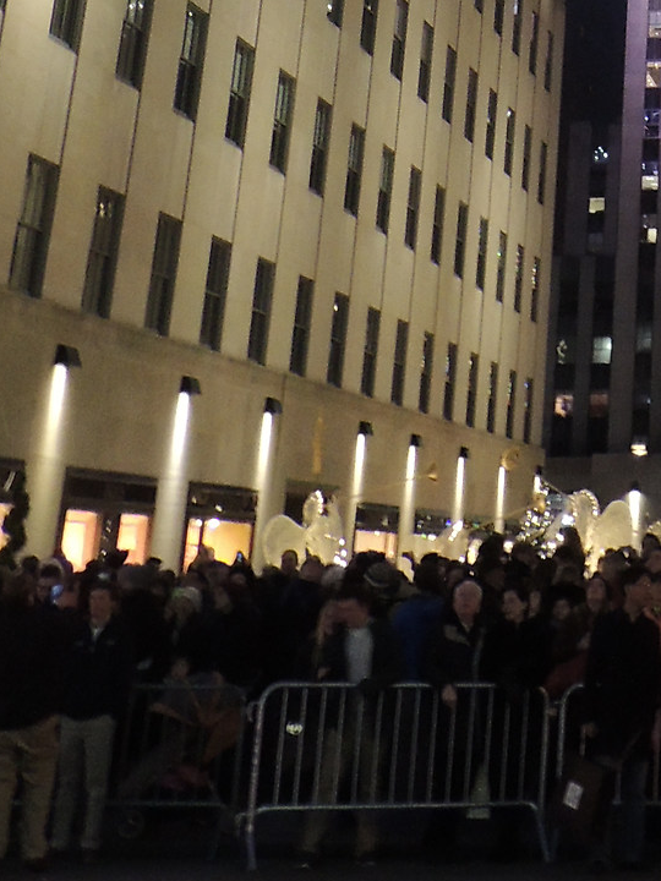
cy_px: -471
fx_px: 2037
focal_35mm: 80
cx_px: 823
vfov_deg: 20.6
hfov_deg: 17.5
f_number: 3
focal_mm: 4.3
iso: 400
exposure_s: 1/13
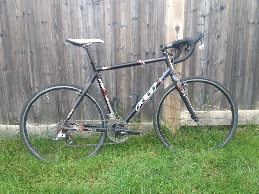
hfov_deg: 52.6
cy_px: 97
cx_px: 130
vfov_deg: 40.7
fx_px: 262
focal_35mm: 35
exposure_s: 1/20
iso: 50
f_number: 2.4
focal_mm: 4.28
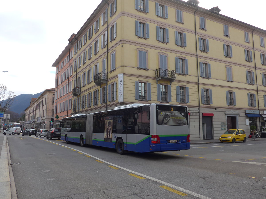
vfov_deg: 48.2
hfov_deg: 61.7
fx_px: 223
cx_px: 133
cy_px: 100
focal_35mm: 29
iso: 80
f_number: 2.8
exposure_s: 1/640
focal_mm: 6
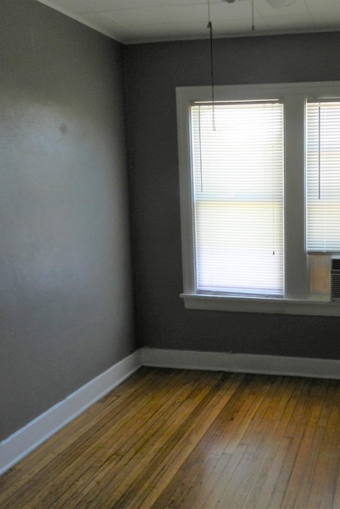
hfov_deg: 38.7
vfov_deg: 58.7
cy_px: 255
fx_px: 453
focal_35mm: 32
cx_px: 295
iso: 160
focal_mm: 4
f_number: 3.4
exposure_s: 1/100
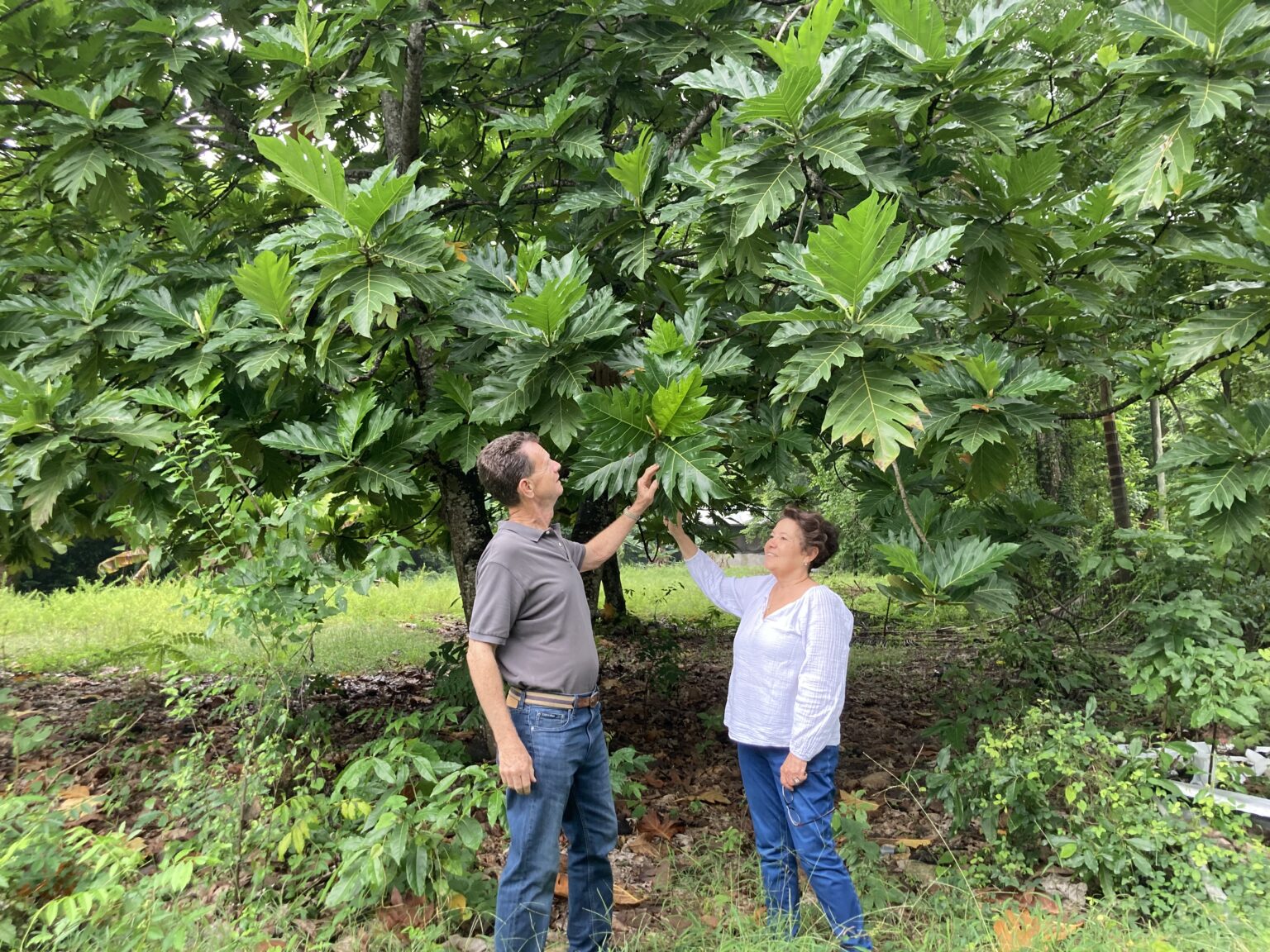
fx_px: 1027
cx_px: 635
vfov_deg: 49.7
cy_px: 476
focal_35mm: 28
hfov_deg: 63.4
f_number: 1.8
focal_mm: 3.99
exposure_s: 1/64
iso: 80
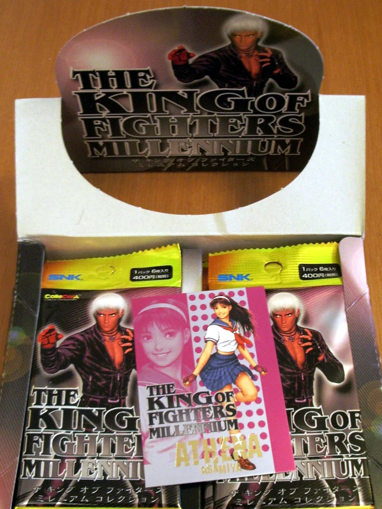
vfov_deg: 42.0
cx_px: 188
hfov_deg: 32.2
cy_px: 287
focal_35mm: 45
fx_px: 662
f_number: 2.6
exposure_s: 1/15
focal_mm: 5.8
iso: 200
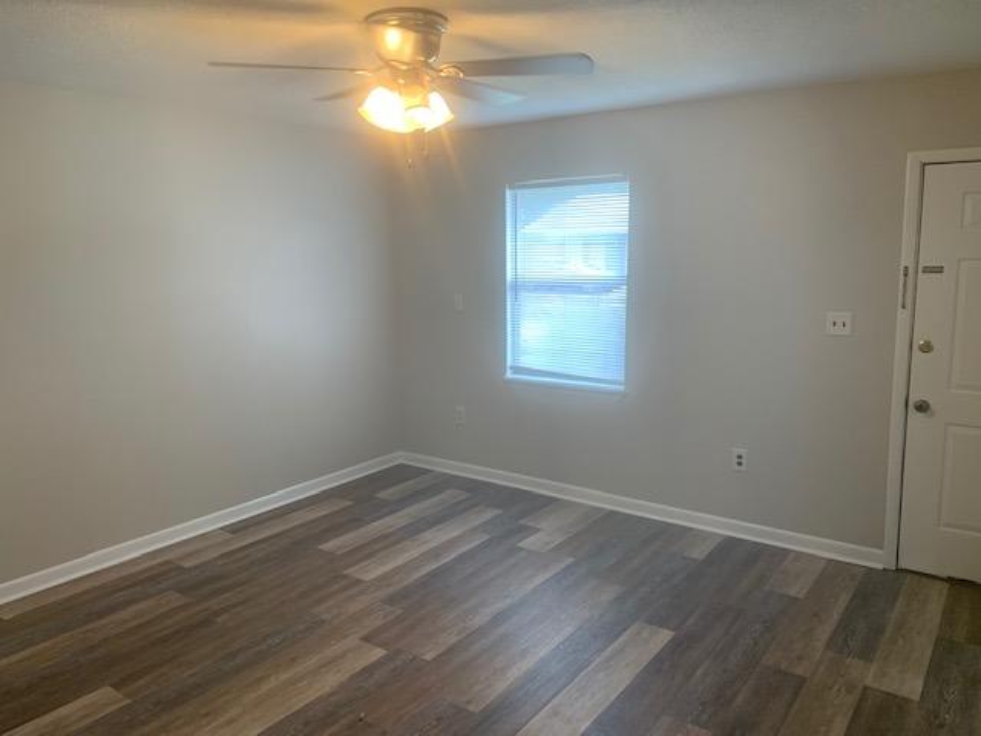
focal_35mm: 26
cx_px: 490
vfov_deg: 53.1
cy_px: 368
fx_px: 737
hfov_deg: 67.3
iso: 100
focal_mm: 4.25
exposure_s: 1/60
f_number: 1.8
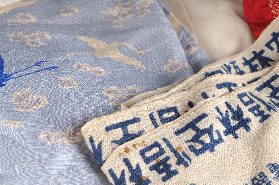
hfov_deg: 31.9
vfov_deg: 21.5
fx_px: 488
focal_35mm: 63
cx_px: 140
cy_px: 92
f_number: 16
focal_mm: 42
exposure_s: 1/200
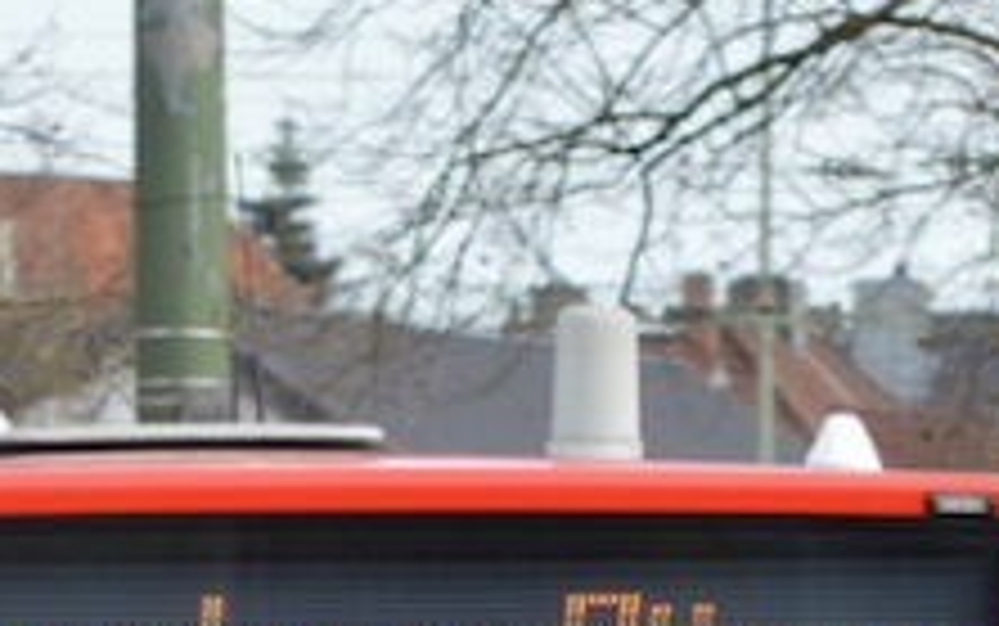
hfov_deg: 2.2
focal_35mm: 967
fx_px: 26341
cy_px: 1220
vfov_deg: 1.4
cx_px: 94
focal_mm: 120
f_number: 6.3
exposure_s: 1/160
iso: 100
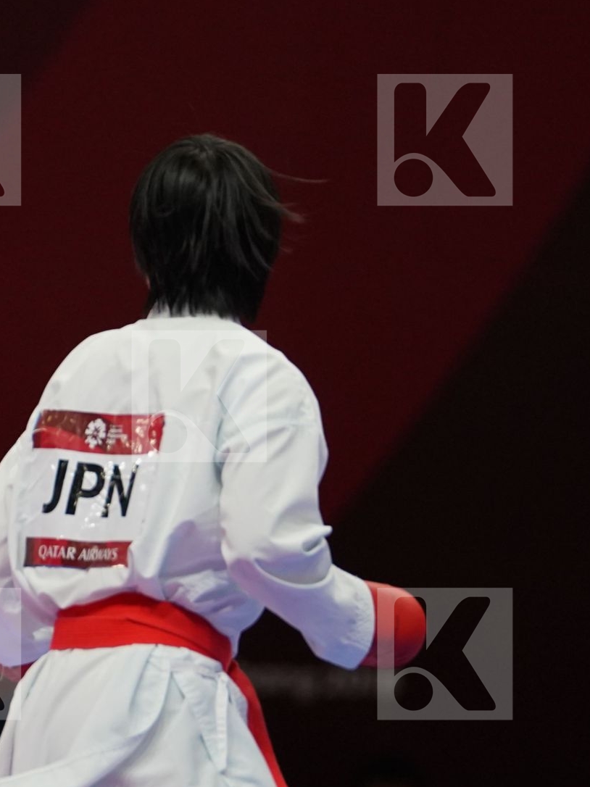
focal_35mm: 652
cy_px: 396
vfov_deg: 3.0
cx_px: -46
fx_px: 14823
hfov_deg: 2.3
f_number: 4
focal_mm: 273
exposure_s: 1/1000
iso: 2500
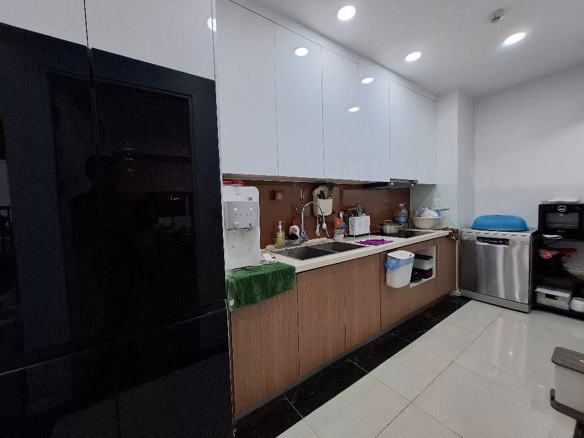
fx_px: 219
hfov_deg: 106.2
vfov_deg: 89.9
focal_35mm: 13
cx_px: 292
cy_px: 219
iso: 100
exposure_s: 1/50
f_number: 2.2
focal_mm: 1.74
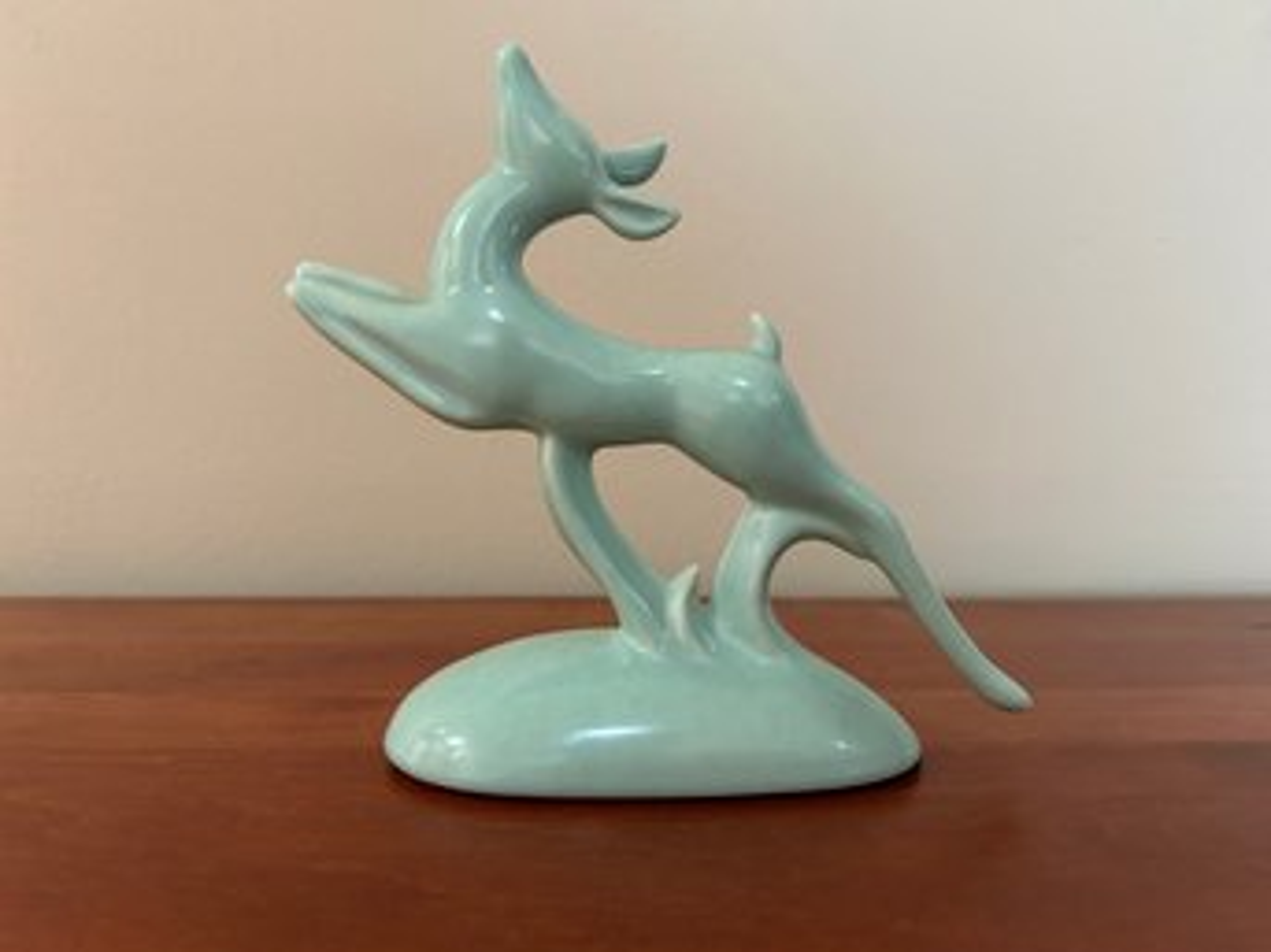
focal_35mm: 26
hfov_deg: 67.3
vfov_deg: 53.0
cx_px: 636
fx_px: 954
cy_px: 476
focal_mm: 5.7
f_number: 1.5
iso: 320
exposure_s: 1/60
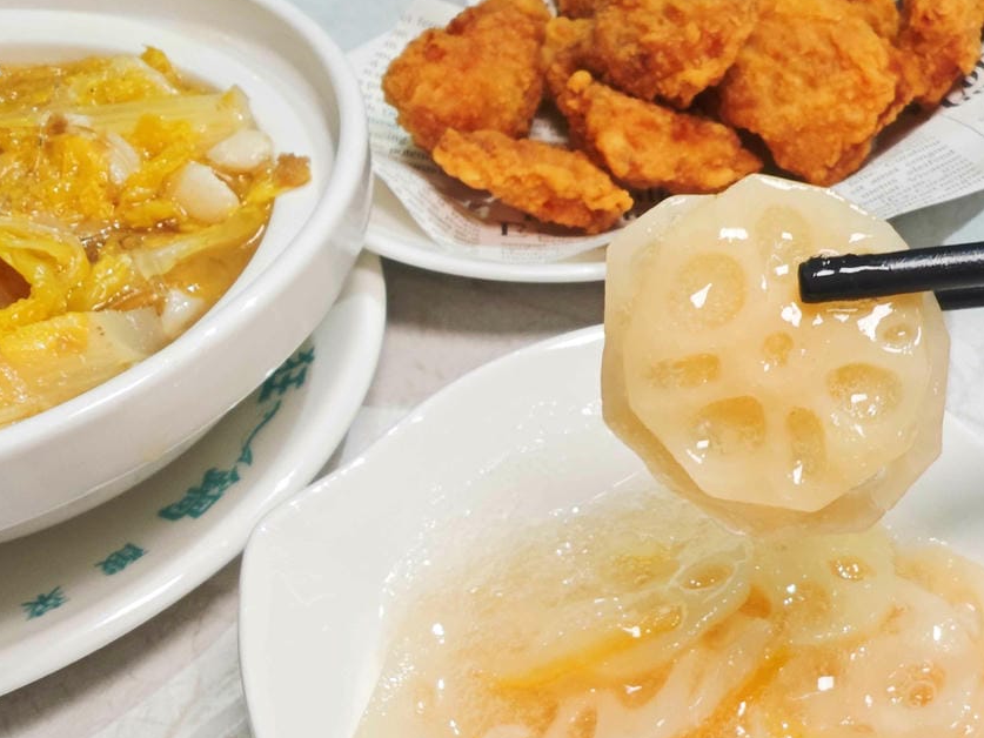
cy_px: 464
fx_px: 1223
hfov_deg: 43.8
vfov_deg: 33.4
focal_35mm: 43
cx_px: 548
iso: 64
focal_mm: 2.03
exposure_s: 1/120
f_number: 1.8
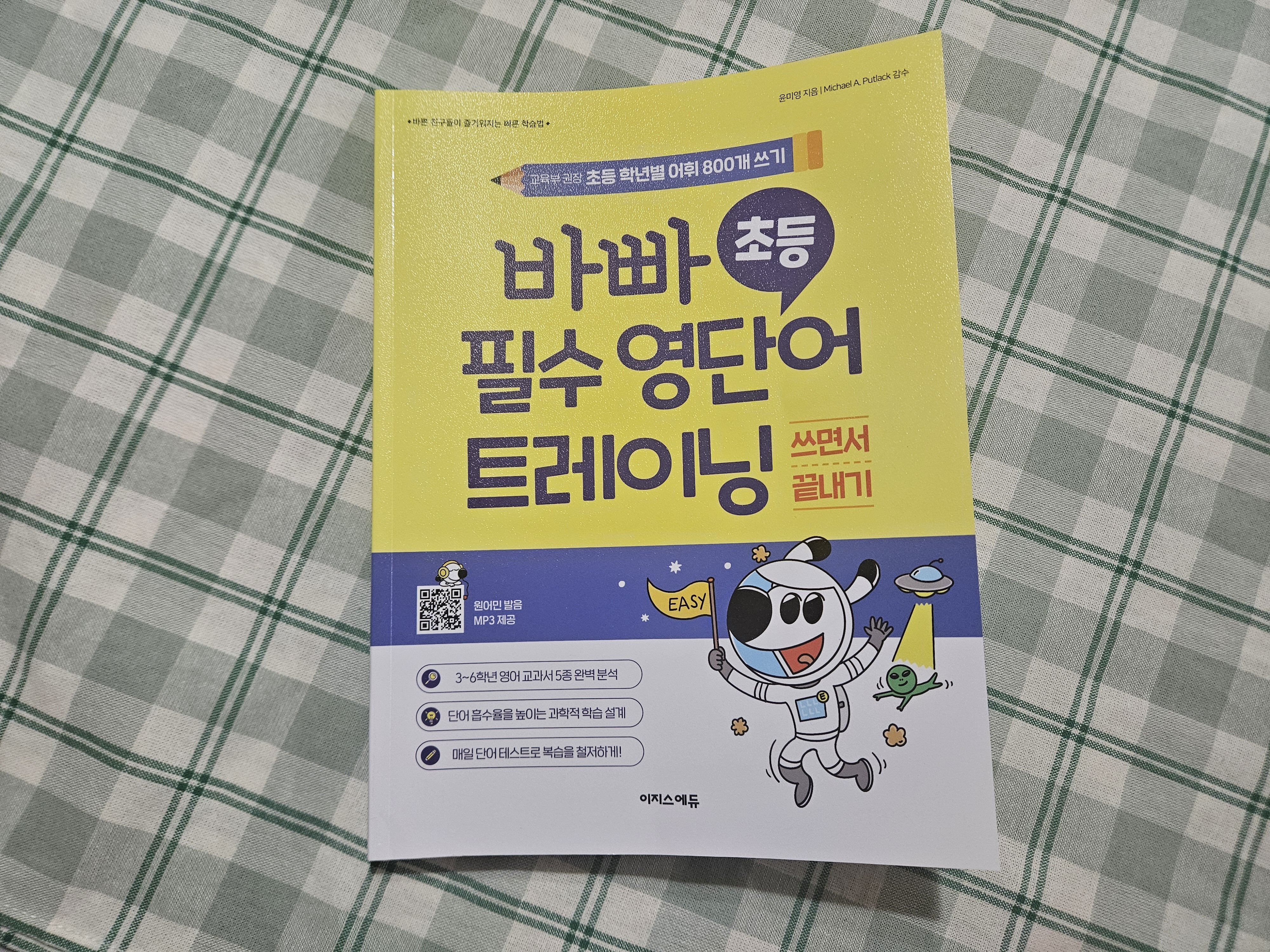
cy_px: 476
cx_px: 635
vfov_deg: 58.9
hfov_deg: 73.9
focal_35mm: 23
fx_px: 844
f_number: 1.8
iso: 250
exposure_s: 1/120
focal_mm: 5.4
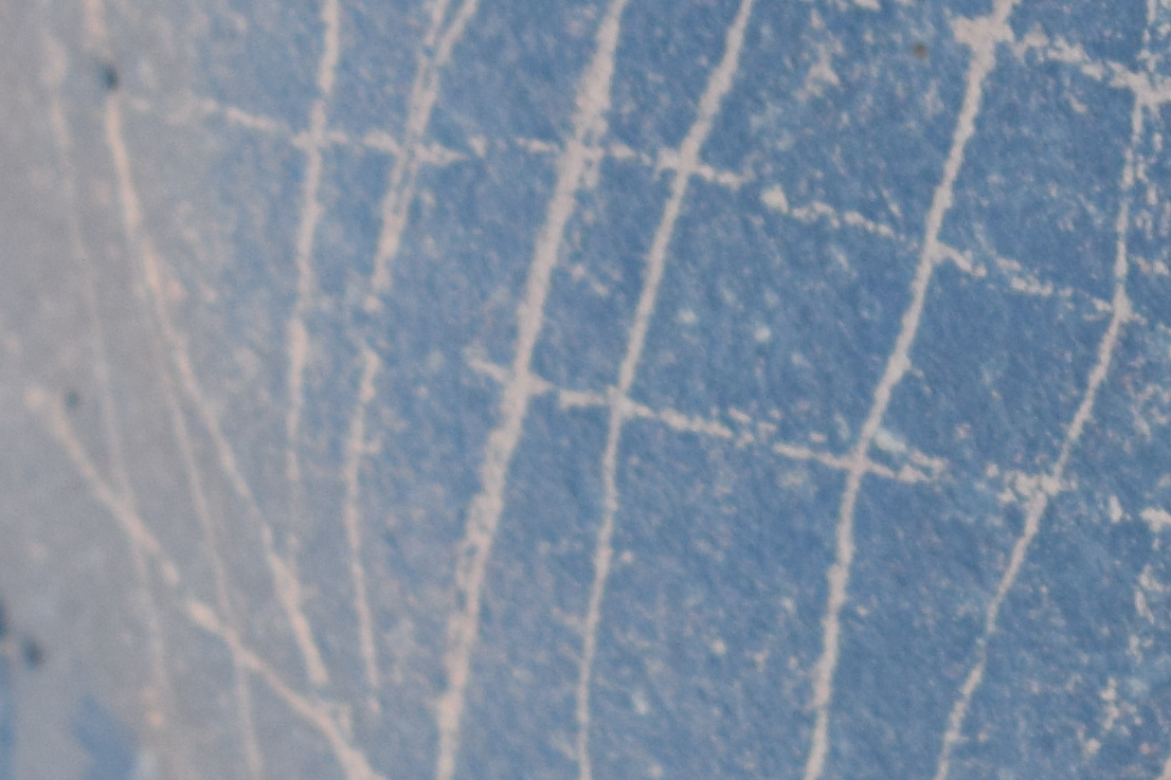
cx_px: 2209
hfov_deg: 4.5
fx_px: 14560
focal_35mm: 448
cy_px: 1420
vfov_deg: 3.1
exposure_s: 1/160
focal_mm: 55
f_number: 6.3
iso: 400
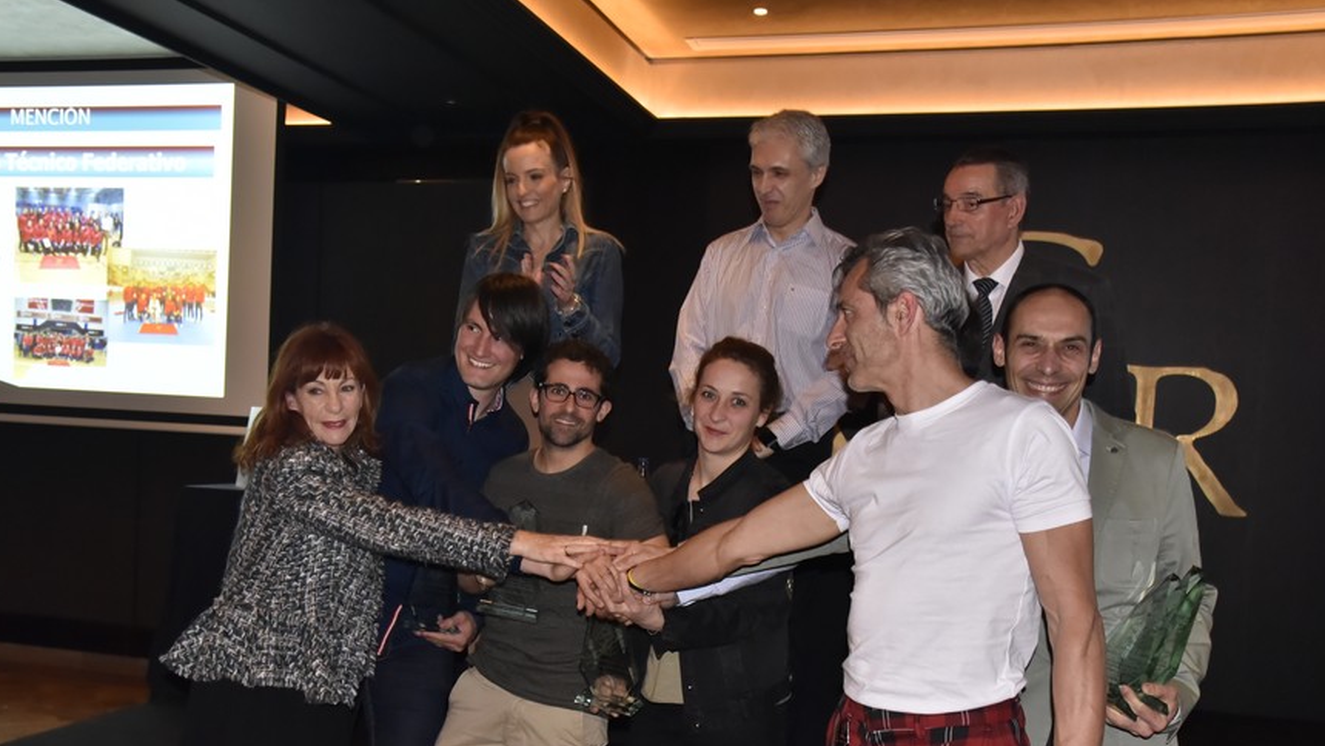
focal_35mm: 39
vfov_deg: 30.2
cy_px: 502
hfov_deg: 51.5
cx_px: 605
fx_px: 1370
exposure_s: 1/60
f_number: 5.6
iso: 3200
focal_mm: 32
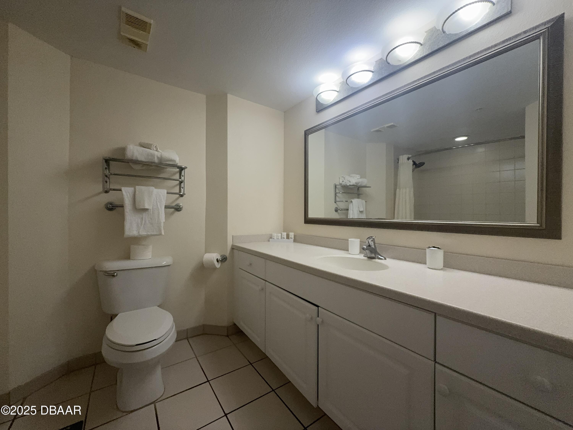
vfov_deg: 85.7
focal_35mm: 14
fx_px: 232
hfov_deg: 102.1
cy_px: 215
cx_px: 286
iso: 100
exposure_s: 1/120
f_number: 2.2
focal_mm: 2.22
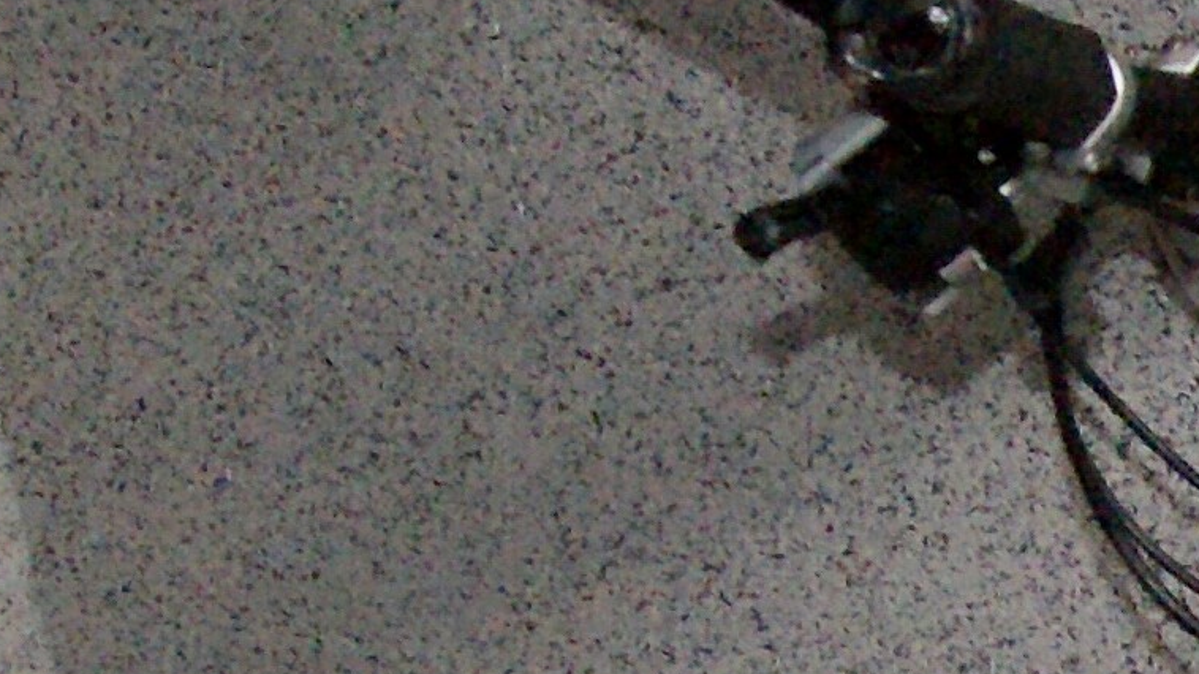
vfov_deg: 6.0
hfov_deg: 10.1
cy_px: 1631
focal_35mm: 193
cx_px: 2637
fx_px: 6135
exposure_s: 1/160
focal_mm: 24
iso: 3200
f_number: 6.3
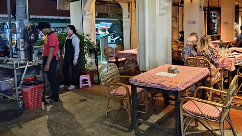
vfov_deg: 36.4
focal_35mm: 32
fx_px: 205
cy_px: 47
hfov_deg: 61.0
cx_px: 122
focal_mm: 4.22
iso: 1250
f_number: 1.8
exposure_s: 1/20
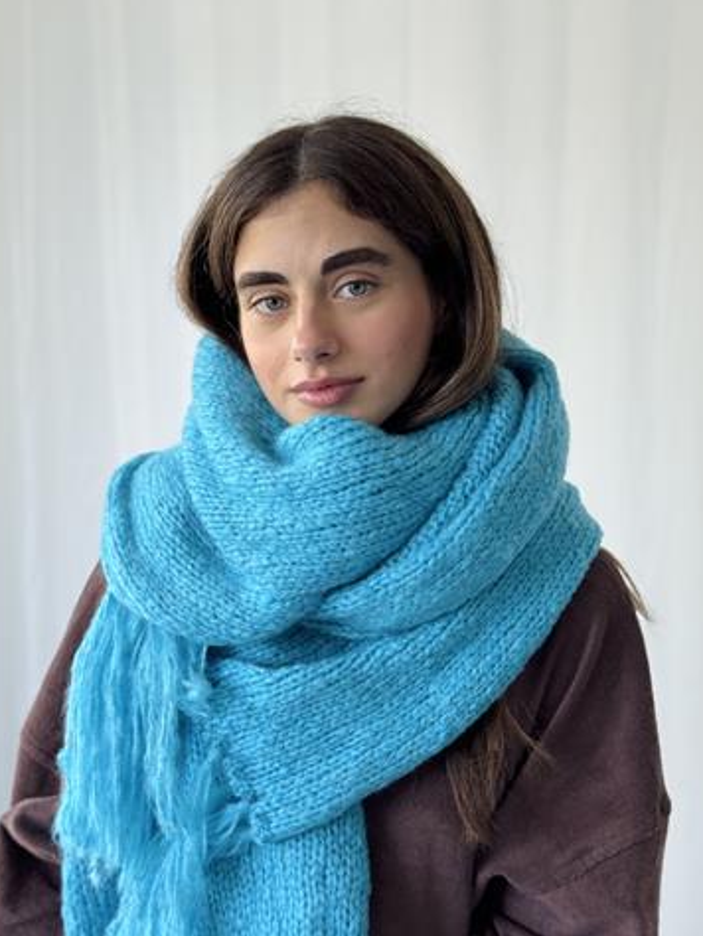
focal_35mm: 54
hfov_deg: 27.1
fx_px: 1461
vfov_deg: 35.5
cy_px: 485
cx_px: 336
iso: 80
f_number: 1.78
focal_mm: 6.76
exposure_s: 1/121
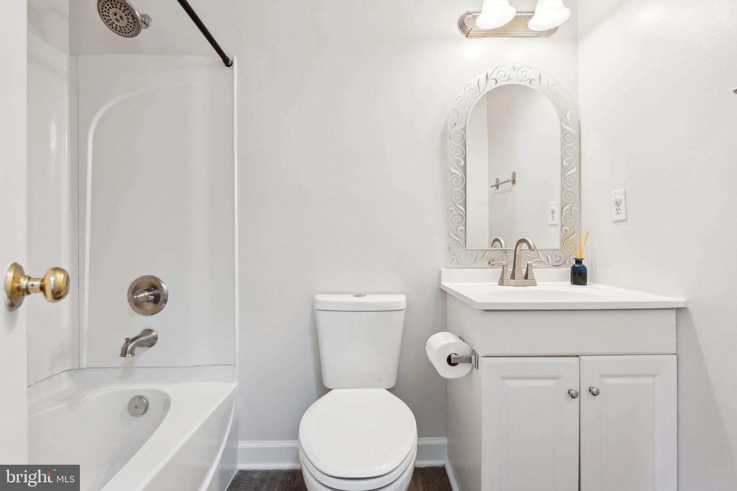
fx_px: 338
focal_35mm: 16
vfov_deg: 72.0
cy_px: 246
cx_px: 368
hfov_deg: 95.0
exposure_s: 1/6
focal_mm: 16.5
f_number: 6.3
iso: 125
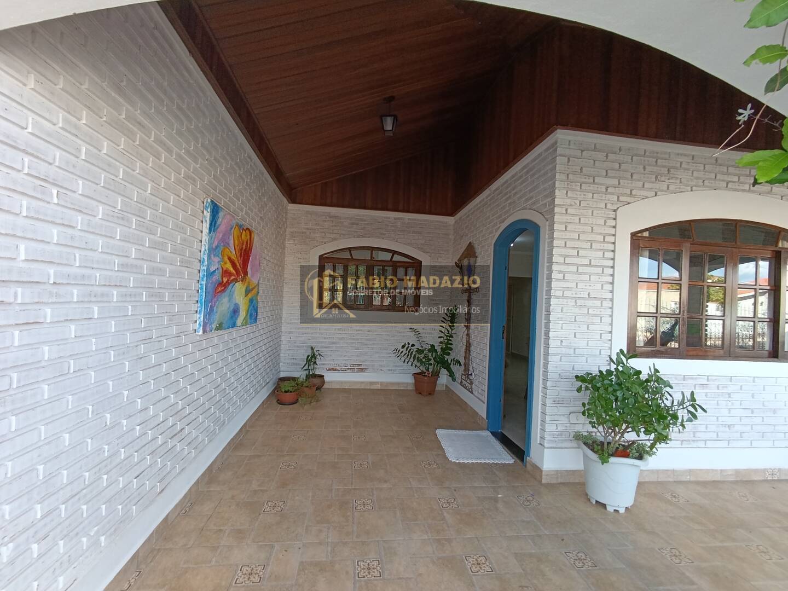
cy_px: 296
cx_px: 394
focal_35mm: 16
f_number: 2.2
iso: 100
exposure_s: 1/120
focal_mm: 1.65
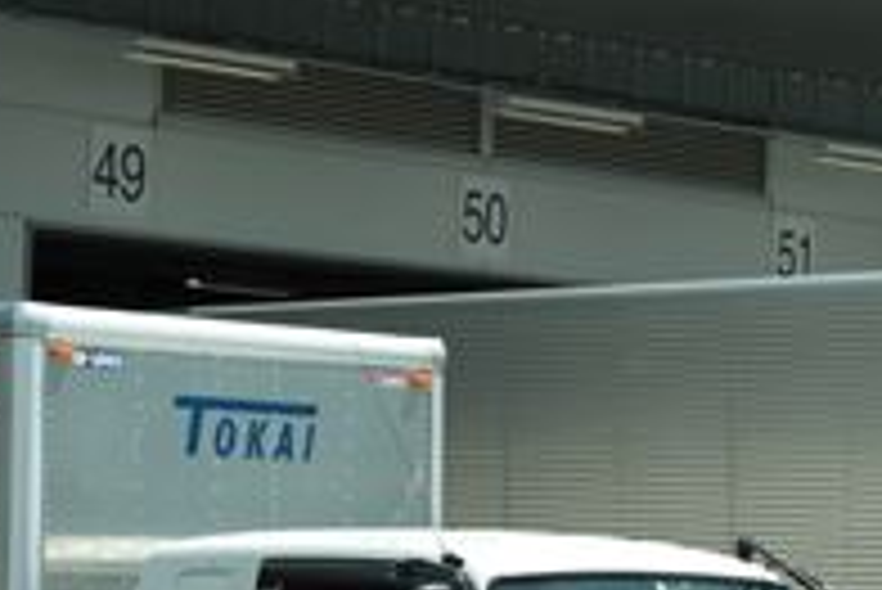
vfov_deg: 5.4
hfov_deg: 7.9
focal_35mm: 257
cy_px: 320
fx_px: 6301
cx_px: 1188
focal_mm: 70
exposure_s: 1/400
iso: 200
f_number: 10
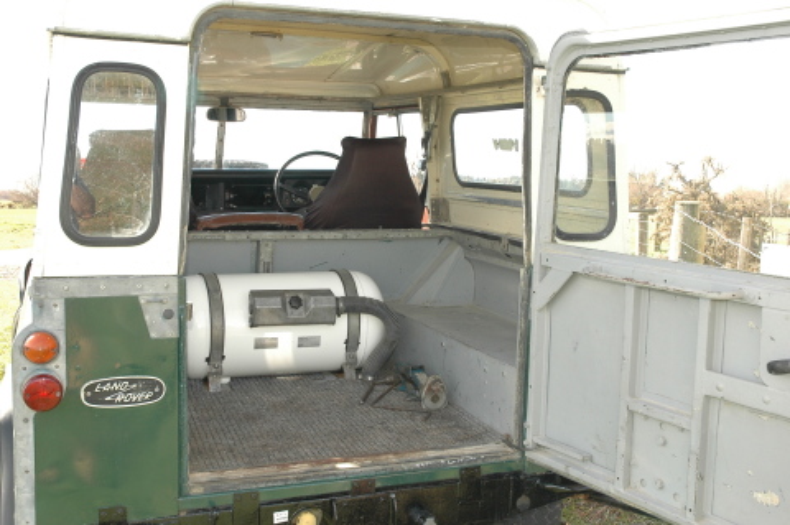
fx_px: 888
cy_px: 262
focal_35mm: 40
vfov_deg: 32.9
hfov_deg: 48.0
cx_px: 395
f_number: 8
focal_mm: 27
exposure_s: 1/100
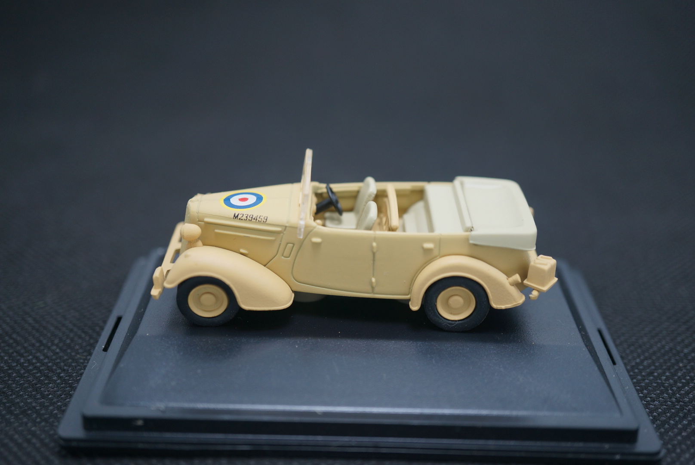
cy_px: 232
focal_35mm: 45
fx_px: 869
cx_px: 348
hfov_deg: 43.6
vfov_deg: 29.9
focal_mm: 30
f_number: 4
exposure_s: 1/160
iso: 200
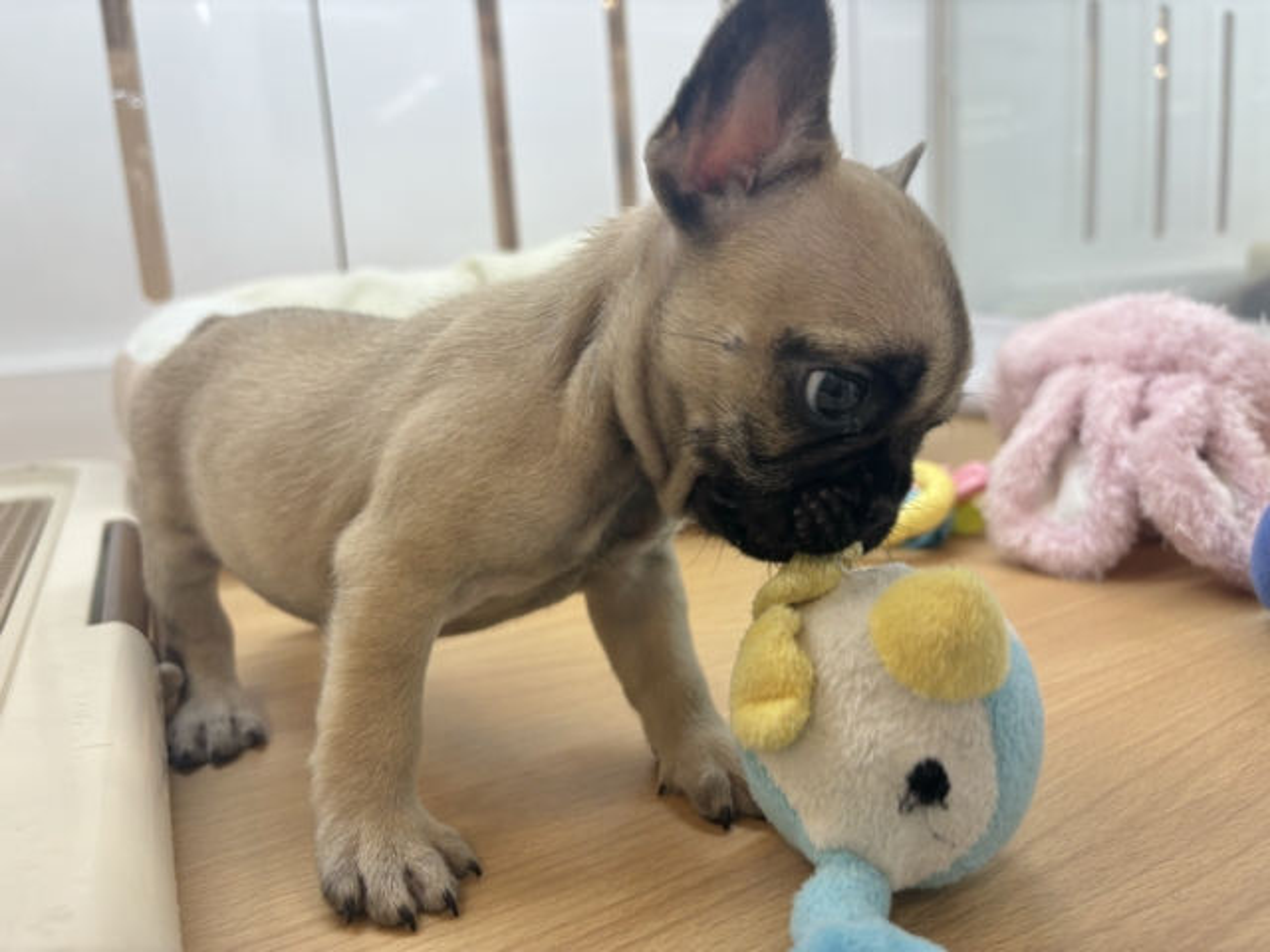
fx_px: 954
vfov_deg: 53.1
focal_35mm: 26
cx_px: 635
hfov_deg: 67.3
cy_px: 476
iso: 64
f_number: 1.6
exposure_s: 1/100
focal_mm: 5.96
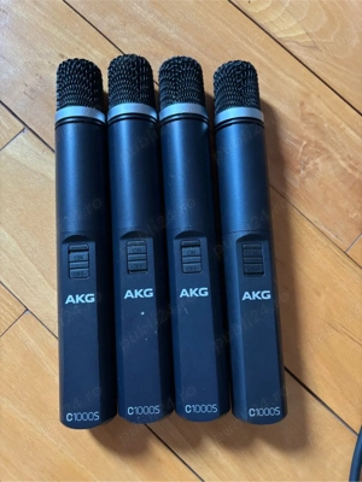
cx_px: 181
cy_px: 241
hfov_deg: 53.1
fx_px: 363
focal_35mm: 26
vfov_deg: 67.3
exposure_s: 1/39
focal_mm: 5.96
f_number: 1.6
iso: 640
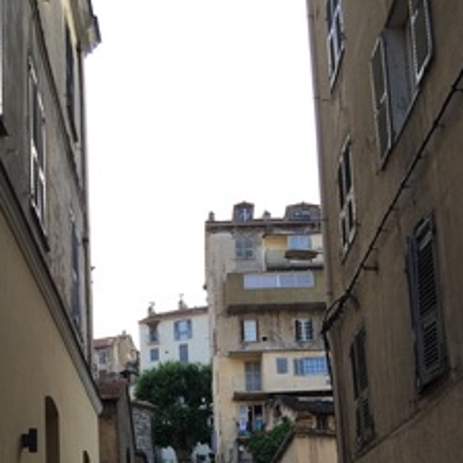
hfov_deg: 31.1
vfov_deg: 28.6
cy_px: 490
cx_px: 211
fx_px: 832
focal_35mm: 55
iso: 32
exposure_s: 1/466
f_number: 2.2
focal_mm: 4.15
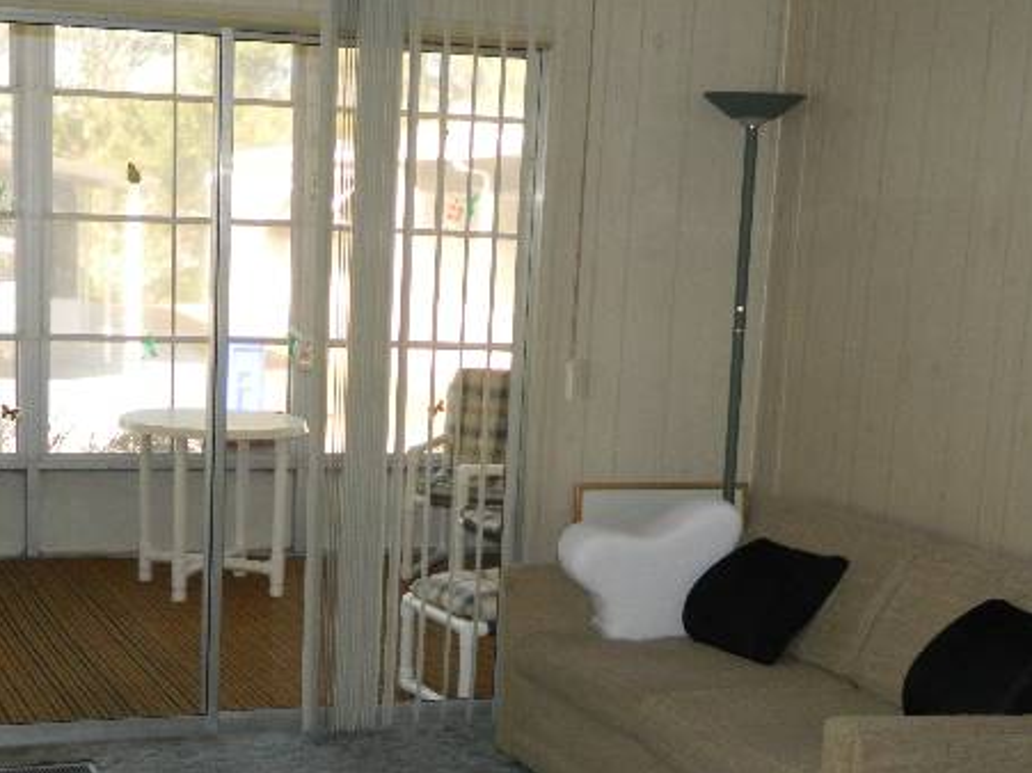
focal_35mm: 66
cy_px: 630
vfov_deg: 21.9
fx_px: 1967
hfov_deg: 29.3
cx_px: 384
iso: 200
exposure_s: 1/30
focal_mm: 6.2
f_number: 3.3
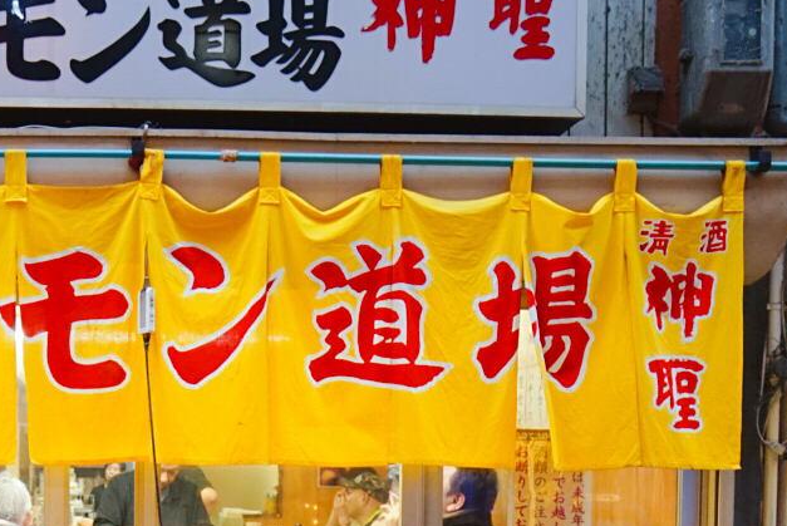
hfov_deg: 38.7
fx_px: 1072
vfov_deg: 26.2
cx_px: 153
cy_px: 517
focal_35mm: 49
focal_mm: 19
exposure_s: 1/60
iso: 640
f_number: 4
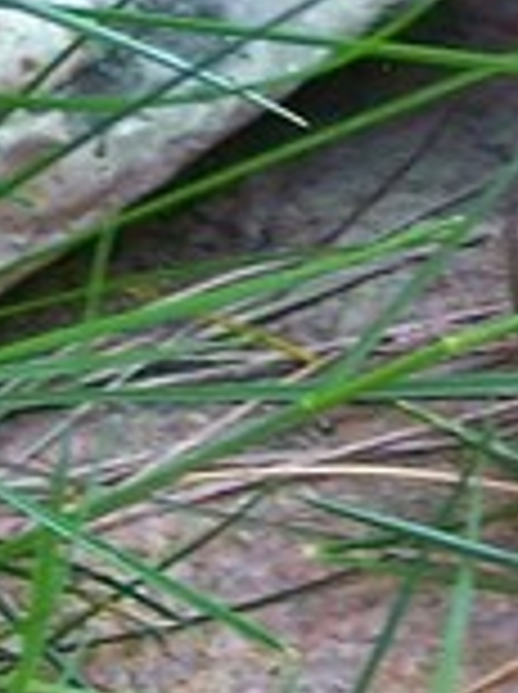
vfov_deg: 7.4
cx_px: 291
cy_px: -90
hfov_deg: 5.6
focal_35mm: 267
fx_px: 5342
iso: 100
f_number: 2.8
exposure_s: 1/80
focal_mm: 6.3
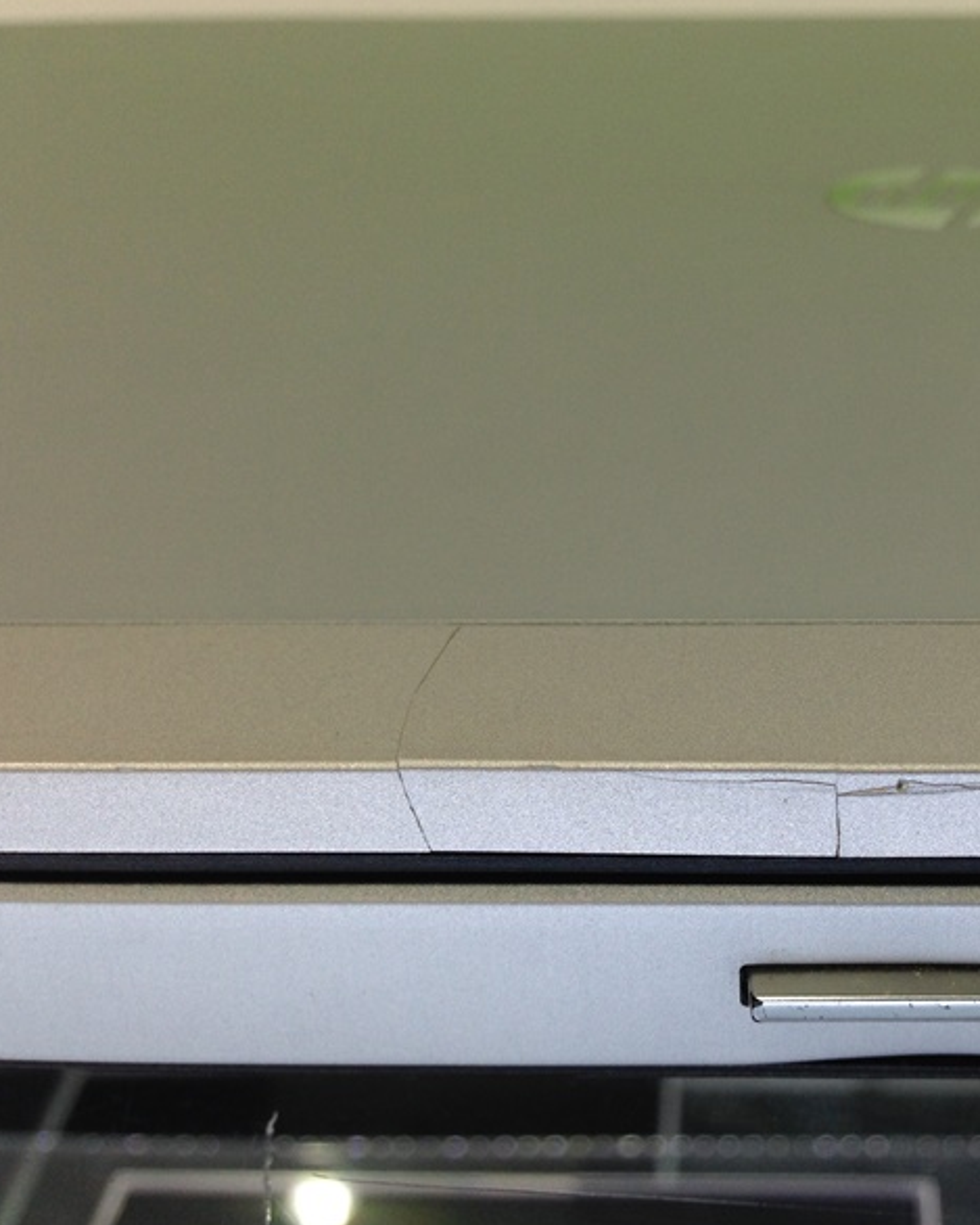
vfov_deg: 42.0
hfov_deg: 33.2
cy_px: 621
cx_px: 788
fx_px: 1595
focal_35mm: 44
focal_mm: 4.12
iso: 64
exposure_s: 1/50
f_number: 2.4
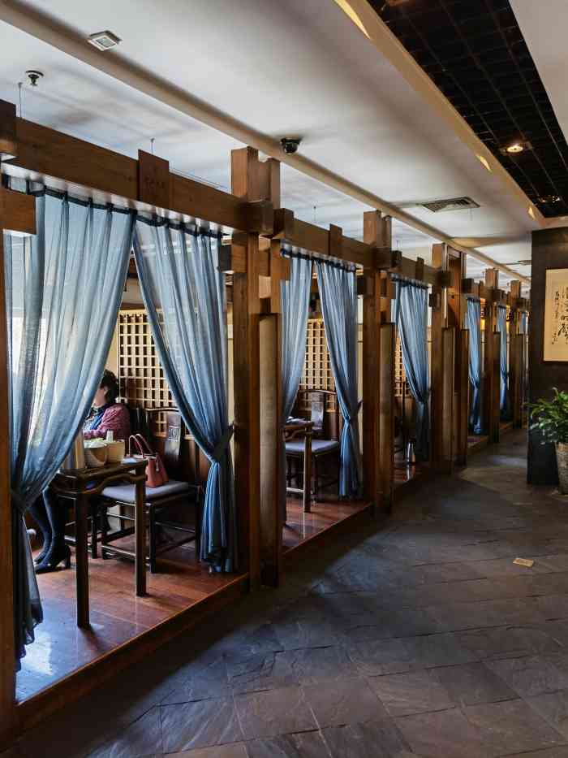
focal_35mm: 27
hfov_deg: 51.4
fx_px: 591
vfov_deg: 65.3
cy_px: 379
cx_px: 284
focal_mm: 6.67
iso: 250
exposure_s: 1/50
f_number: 1.9
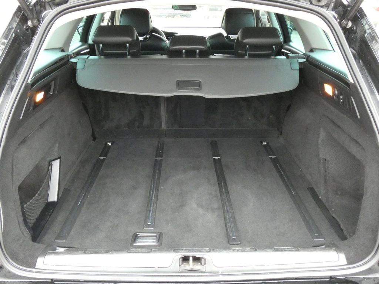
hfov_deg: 56.8
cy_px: 142
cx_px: 190
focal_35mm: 32
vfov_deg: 44.2
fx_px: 350
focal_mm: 5.8
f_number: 5.6
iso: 1600
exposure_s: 1/13
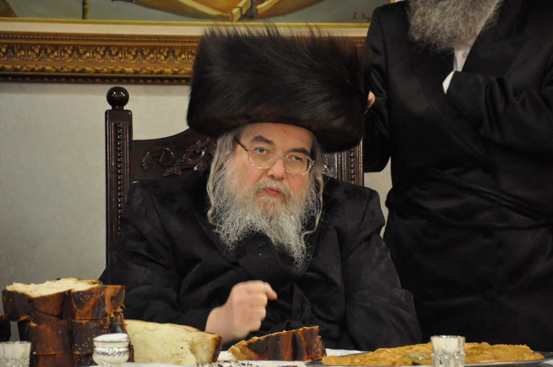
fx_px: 5524
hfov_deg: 5.7
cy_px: 184
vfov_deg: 3.8
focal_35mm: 360
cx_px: 276
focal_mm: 240
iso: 2000
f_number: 5.6
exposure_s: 1/50
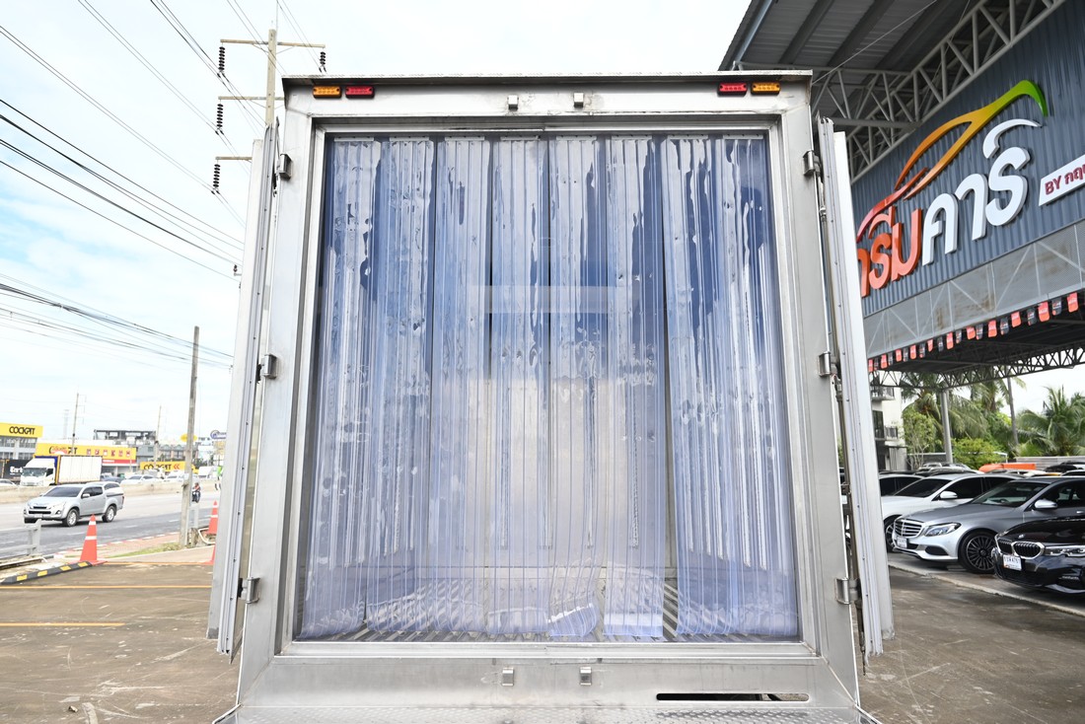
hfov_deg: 73.7
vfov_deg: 53.2
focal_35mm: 24
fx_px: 723
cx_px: 542
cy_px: 362
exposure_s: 1/750
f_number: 4.8
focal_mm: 24
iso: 280
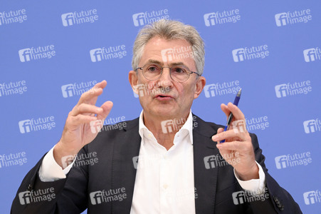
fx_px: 1069
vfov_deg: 11.4
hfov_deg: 17.1
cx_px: 160
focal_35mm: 120
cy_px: 107
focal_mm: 120
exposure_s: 1/640
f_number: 6.3
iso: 6400
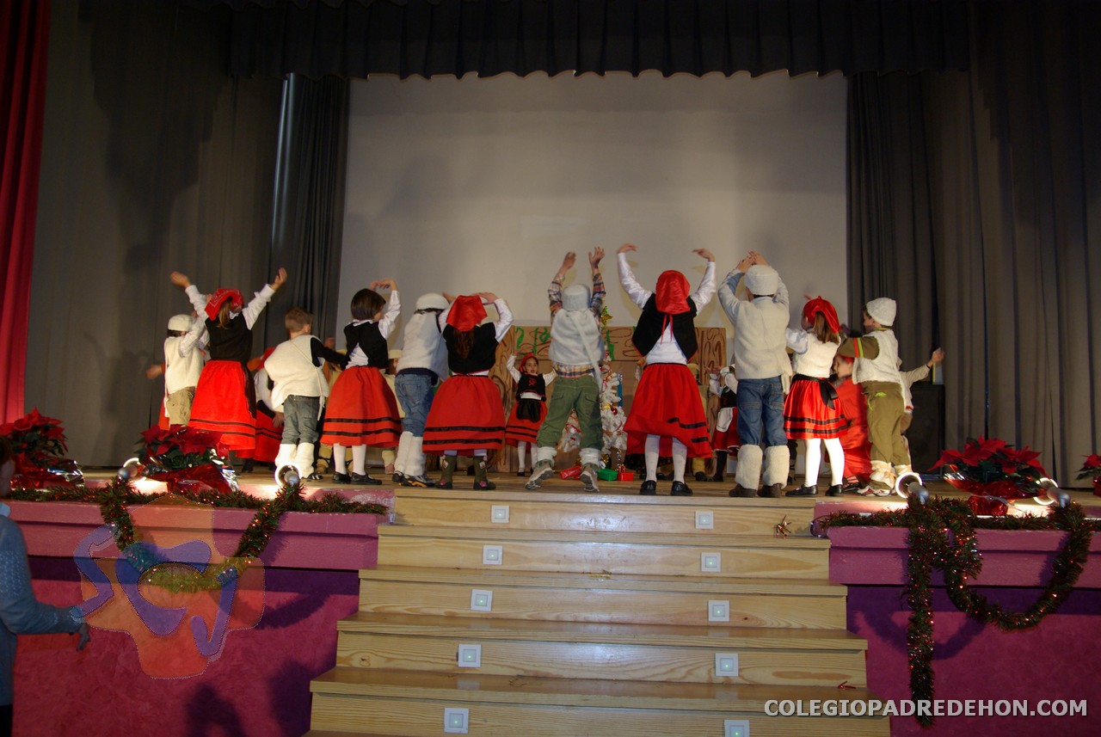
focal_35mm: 27
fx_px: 827
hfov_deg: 67.3
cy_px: 368
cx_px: 550
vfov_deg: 48.1
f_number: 4
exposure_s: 1/45
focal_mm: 18
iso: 400
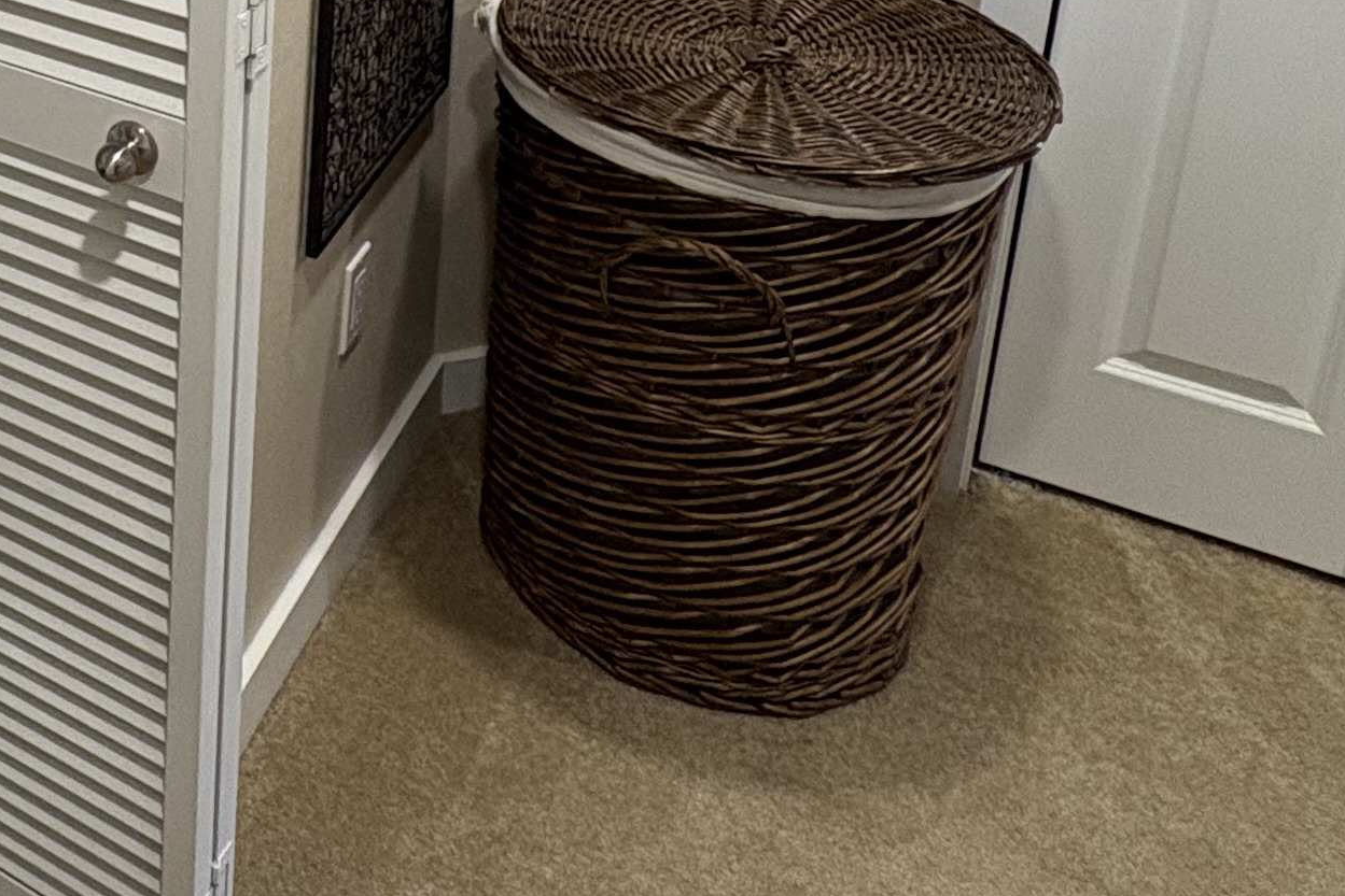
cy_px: -298
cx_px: -74
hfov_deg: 36.5
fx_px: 1756
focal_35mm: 47
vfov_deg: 24.6
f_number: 2.2
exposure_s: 1/60
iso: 200
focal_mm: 2.22
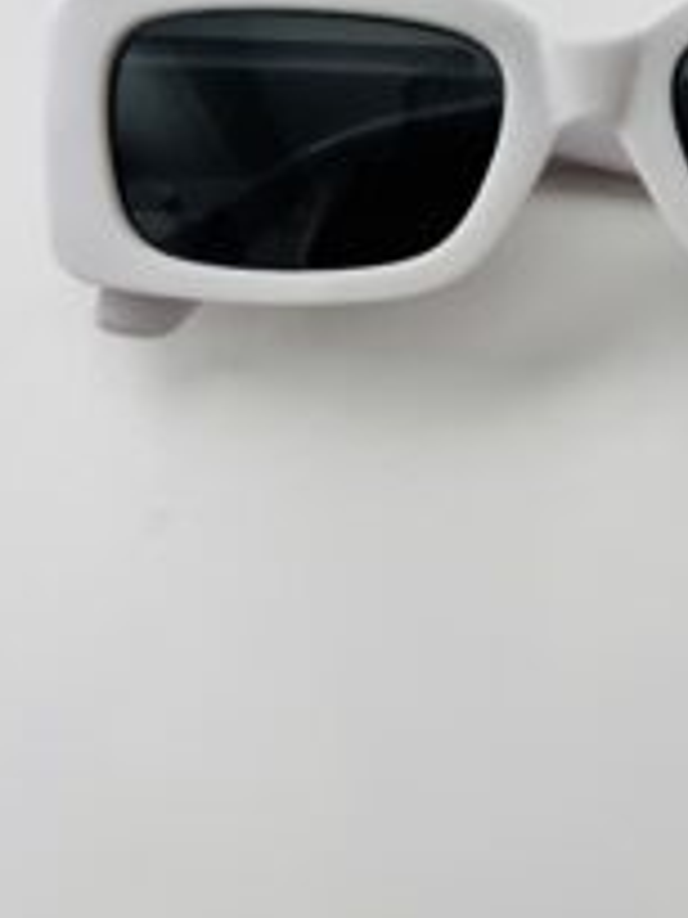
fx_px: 1246
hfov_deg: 29.9
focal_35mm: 47
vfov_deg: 38.7
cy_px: 166
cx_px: 589
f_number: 1.78
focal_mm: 6.76
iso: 64
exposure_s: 1/121
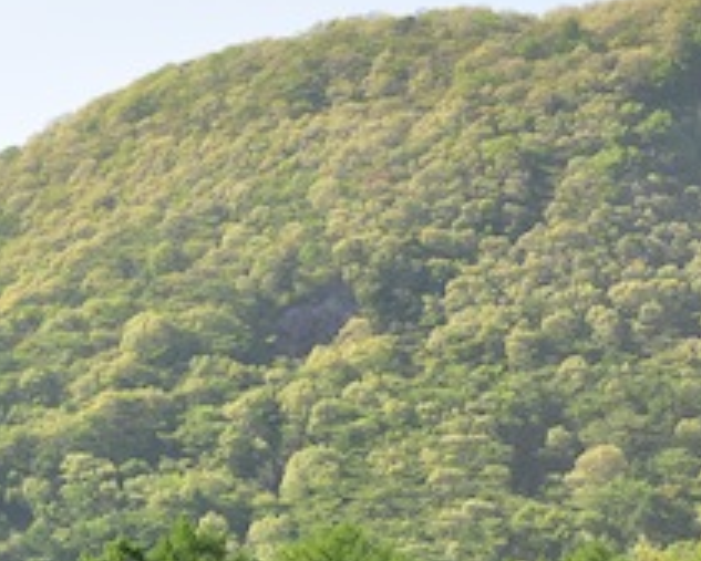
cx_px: 457
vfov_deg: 10.2
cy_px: 261
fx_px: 3134
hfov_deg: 12.7
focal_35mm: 151
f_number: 10
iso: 400
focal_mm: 40
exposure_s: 1/400
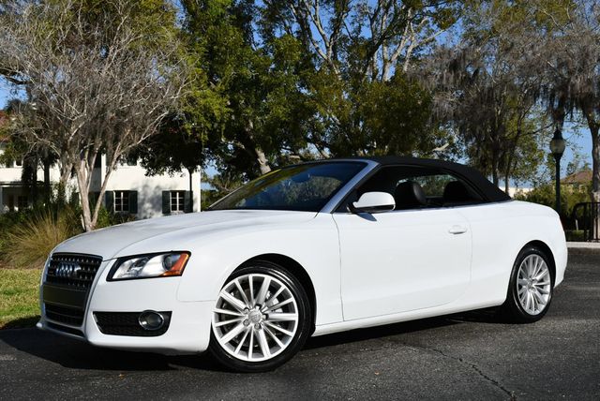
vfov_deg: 30.6
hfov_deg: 44.5
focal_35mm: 44
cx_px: 300
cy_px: 200
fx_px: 734
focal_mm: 22
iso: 100
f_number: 10
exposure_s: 1/400
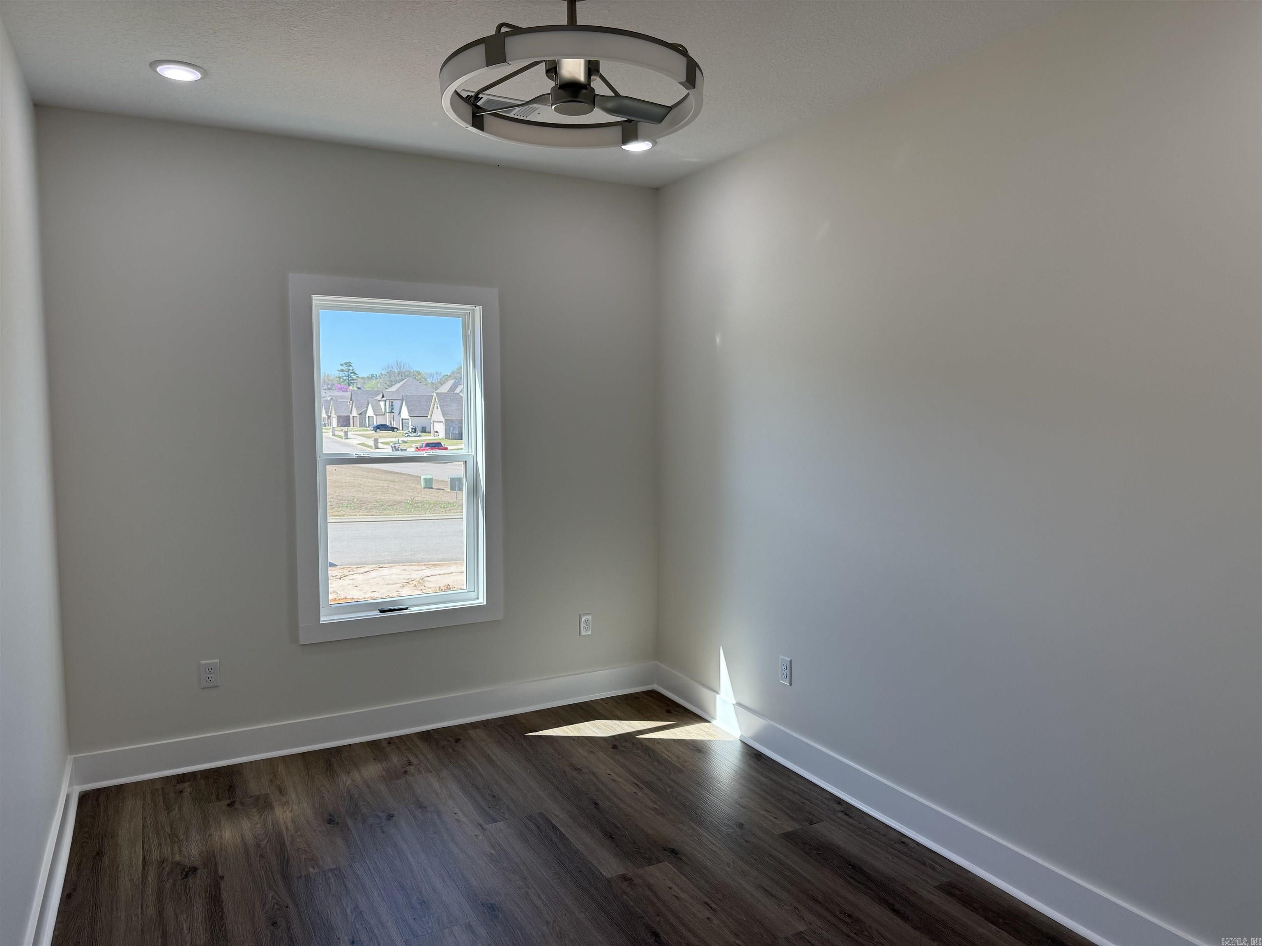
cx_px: 631
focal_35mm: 24
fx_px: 875
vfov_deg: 56.8
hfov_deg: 71.6
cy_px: 473
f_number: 1.78
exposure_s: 1/433
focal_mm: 6.76
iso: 100
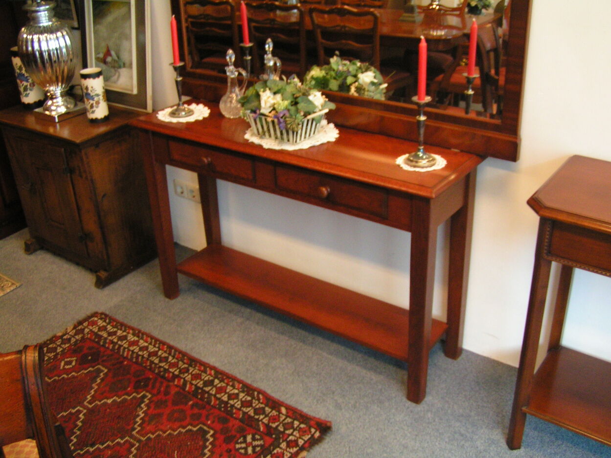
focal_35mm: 28
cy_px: 229
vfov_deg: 49.8
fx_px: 494
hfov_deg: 63.4
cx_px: 306
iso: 200
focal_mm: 4.4
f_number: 2.8
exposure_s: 1/25
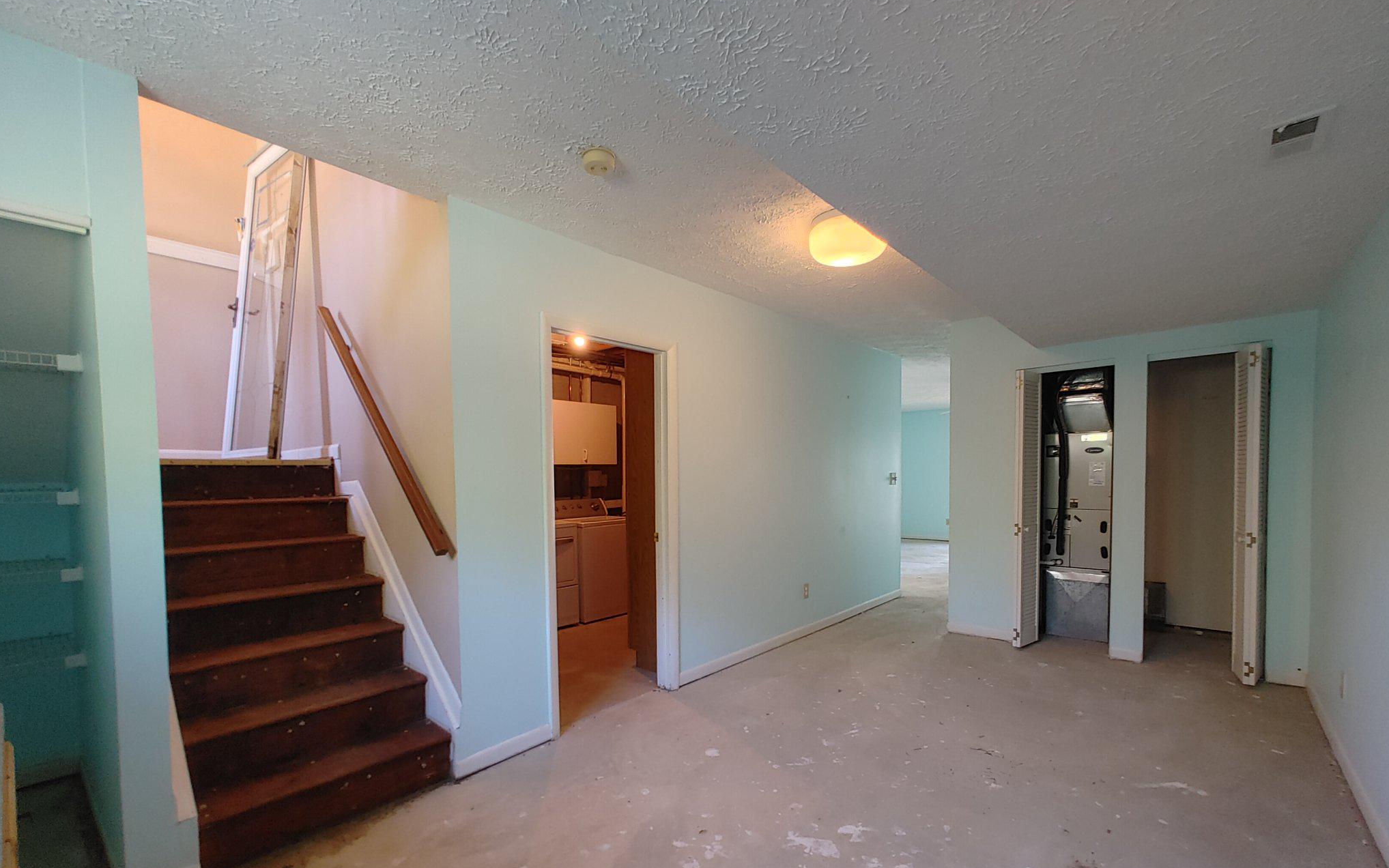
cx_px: 693
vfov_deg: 70.8
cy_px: 503
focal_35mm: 16
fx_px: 606
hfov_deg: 97.8
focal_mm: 1.78
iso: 350
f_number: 1.9
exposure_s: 1/17
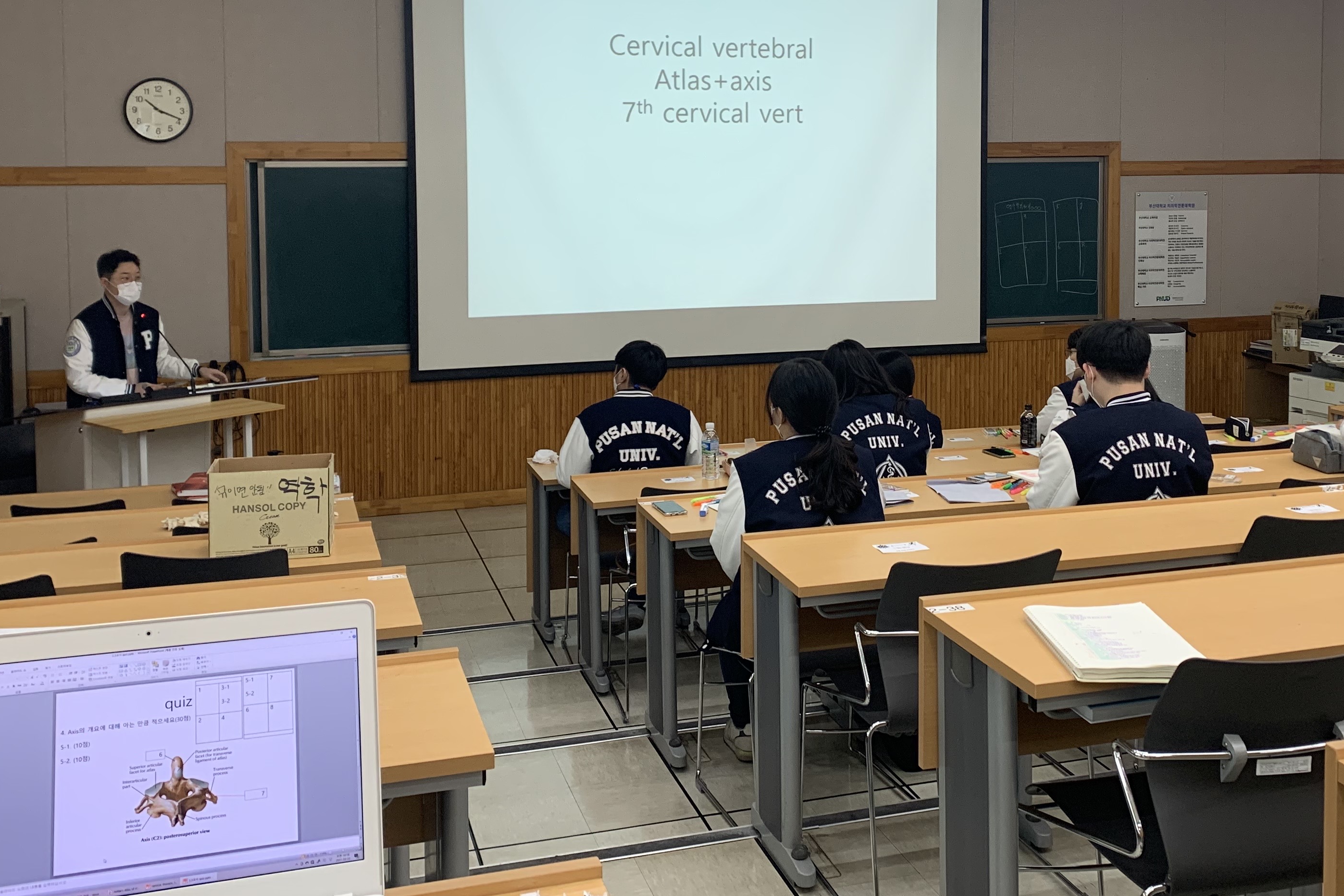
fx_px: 1456
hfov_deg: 49.4
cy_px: 248
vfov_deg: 33.7
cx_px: 757
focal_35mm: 39
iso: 100
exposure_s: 1/120
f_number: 1.8
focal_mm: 4.25
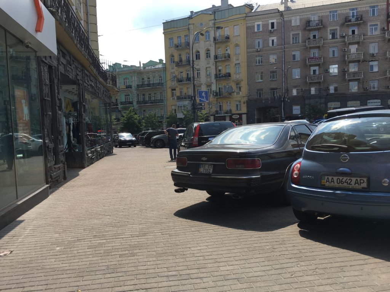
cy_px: 146
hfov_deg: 61.7
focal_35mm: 29
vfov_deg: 48.2
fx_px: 327
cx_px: 195
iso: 25
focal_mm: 4.15
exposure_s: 1/1166
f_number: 2.2
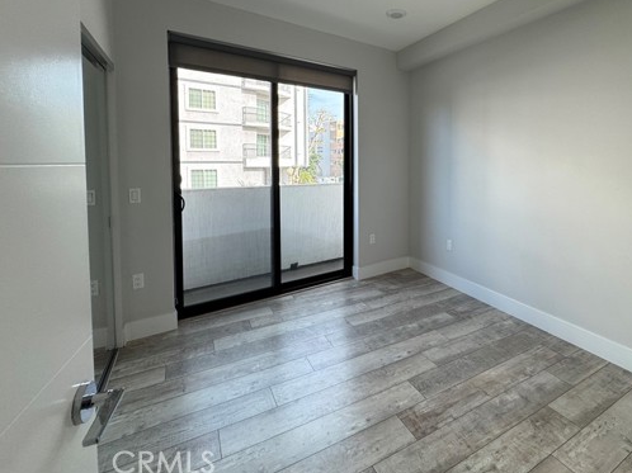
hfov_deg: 86.4
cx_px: 386
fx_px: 328
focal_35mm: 18
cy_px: 176
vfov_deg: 70.4
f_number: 2.2
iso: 64
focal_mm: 2.22
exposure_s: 1/120
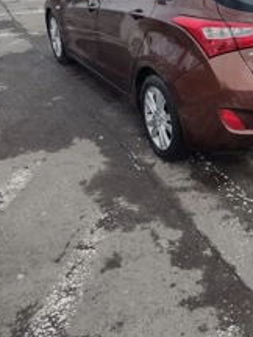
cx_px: 212
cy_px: 105
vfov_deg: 37.6
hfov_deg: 28.3
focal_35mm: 50
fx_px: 487
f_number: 1.7
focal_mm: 4.71
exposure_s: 1/1562
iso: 100
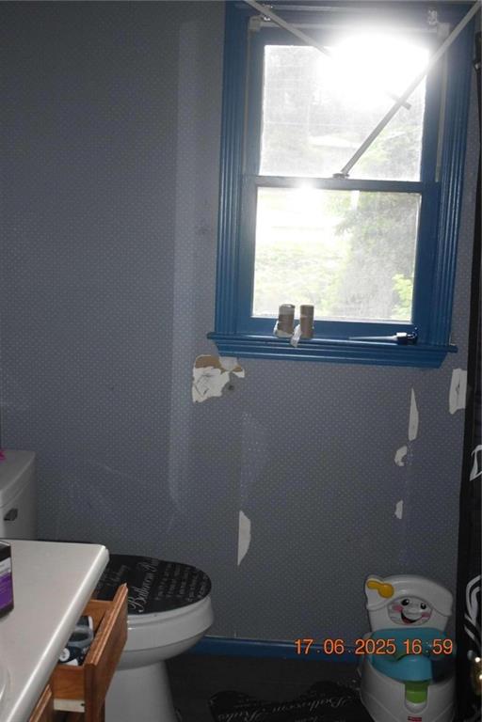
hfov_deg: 33.0
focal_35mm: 40
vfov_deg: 47.9
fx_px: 813
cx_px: 241
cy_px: 361
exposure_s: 1/60
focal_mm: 27
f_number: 4
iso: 2500
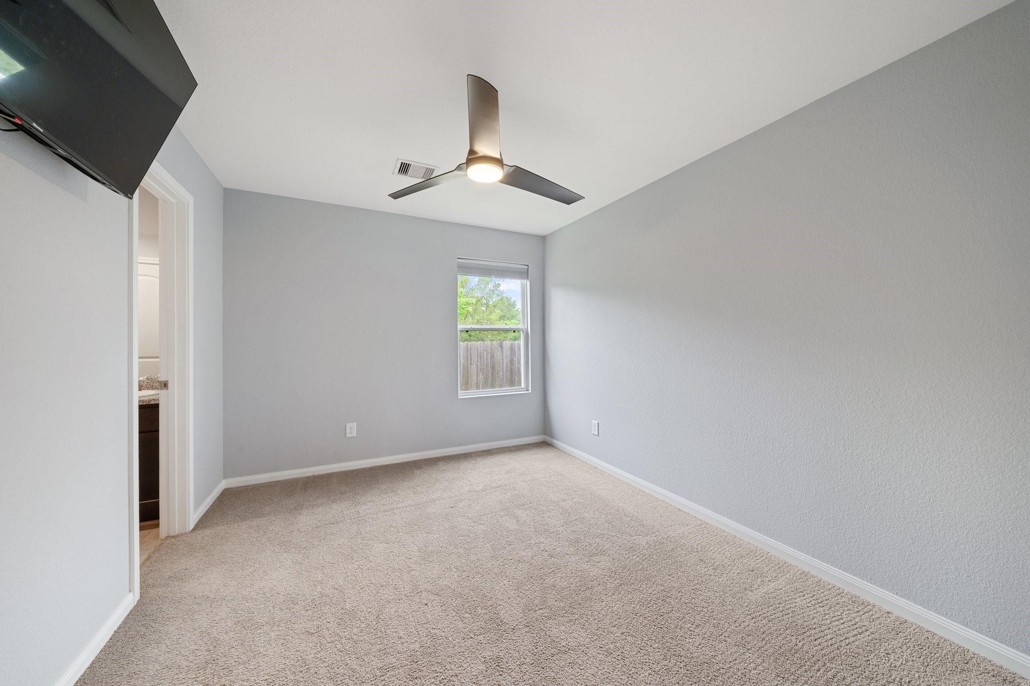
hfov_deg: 112.6
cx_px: 515
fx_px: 343
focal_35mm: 12
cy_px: 343
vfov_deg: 90.0
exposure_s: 1/2.5
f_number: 10
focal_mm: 12
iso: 320
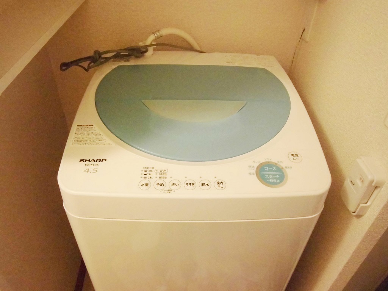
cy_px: 146
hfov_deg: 67.3
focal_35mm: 26
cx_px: 194
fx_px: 291
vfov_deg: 53.1
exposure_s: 1/25
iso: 800
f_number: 2.8
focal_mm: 4.7
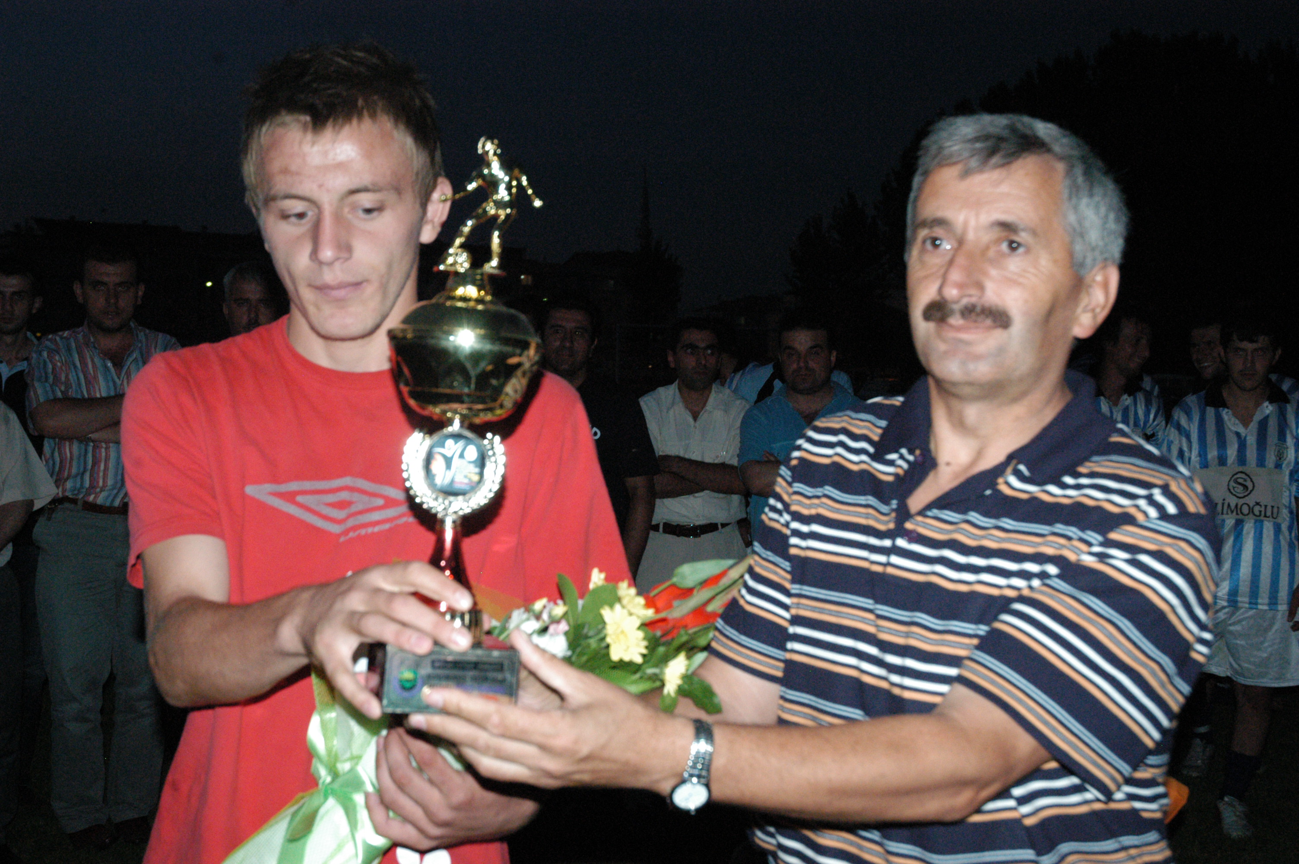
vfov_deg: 26.4
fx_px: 1839
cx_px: 650
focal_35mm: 51
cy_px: 432
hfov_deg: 38.9
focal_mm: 34
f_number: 6.3
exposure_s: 1/60
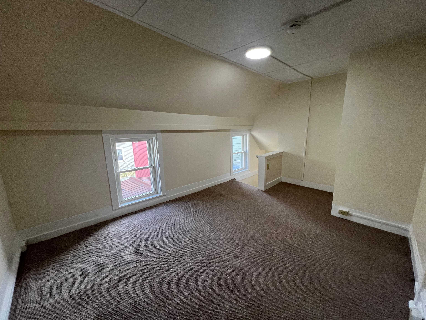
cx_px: 213
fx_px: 160
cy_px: 160
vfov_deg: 89.9
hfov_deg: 106.2
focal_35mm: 13
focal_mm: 1.57
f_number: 1.8
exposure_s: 1/120
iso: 125
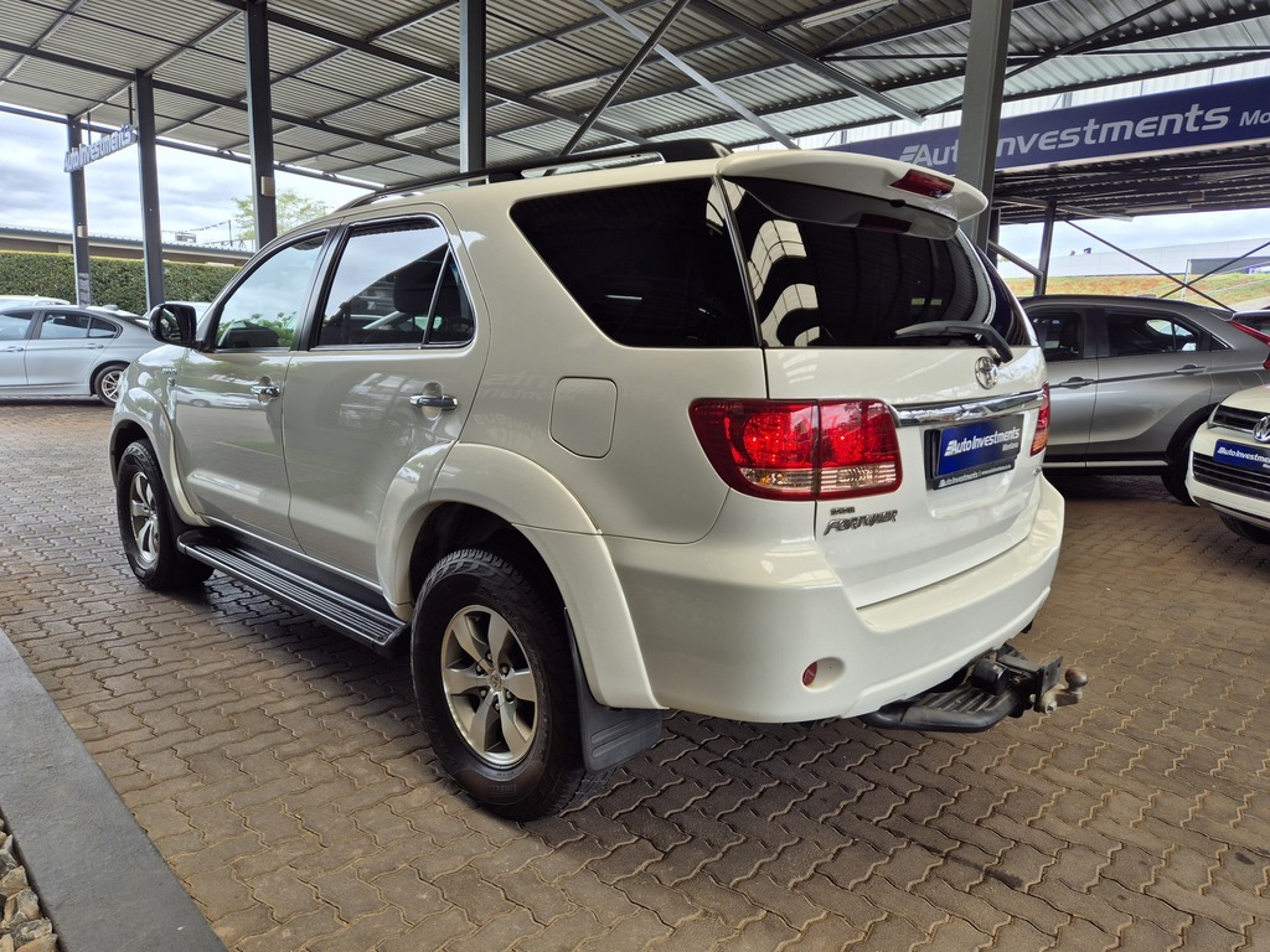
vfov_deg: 58.9
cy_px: 476
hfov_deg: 73.9
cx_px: 635
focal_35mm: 23
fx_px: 844
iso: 25
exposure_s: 1/417
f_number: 1.8
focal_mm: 5.4
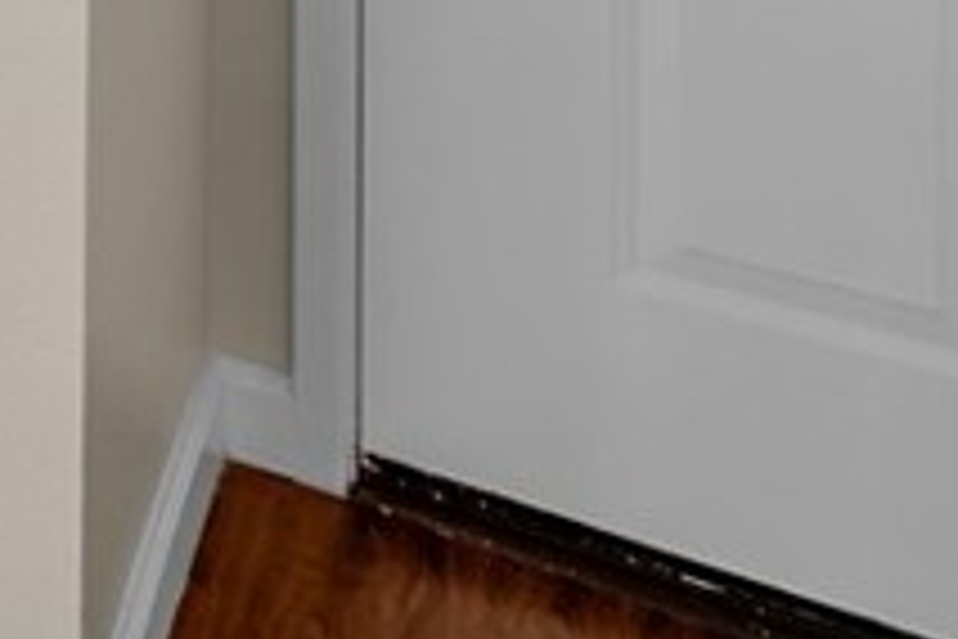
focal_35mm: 77
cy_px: -875
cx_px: -1291
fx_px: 2049
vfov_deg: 13.3
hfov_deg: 15.5
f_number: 6.3
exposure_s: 1/8
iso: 250
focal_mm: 16
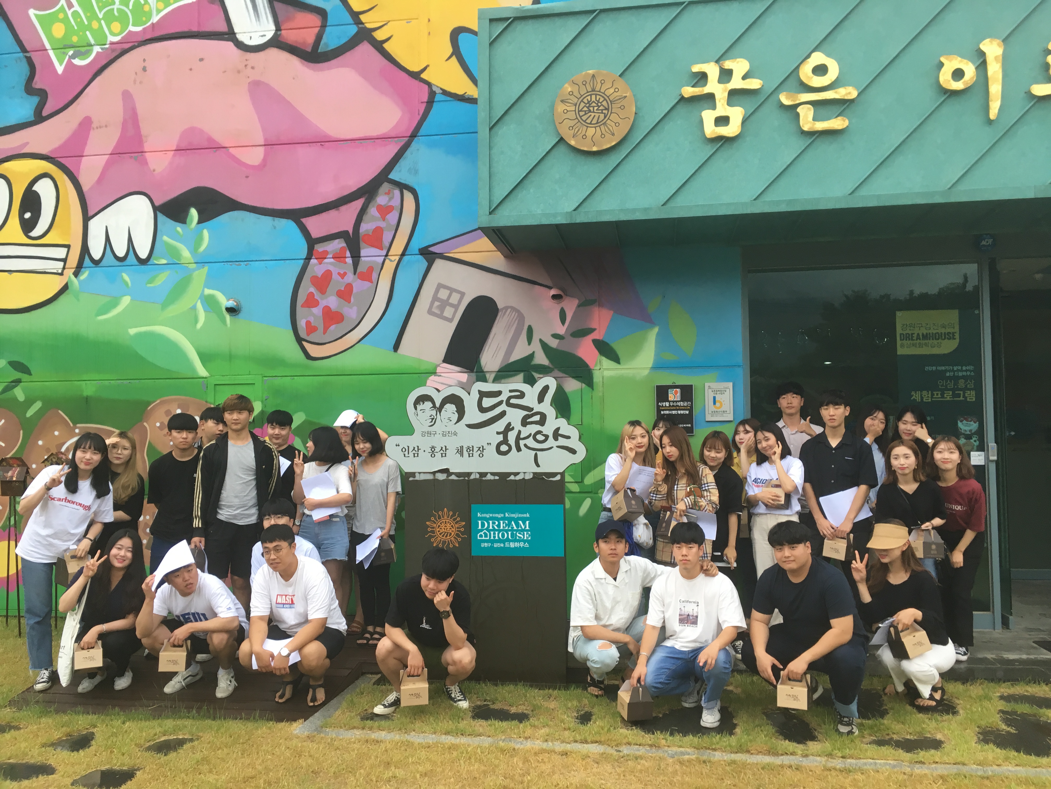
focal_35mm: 29
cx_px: 526
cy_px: 394
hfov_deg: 61.7
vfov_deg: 48.2
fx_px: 880
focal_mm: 4.15
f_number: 2.2
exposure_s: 1/40
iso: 25
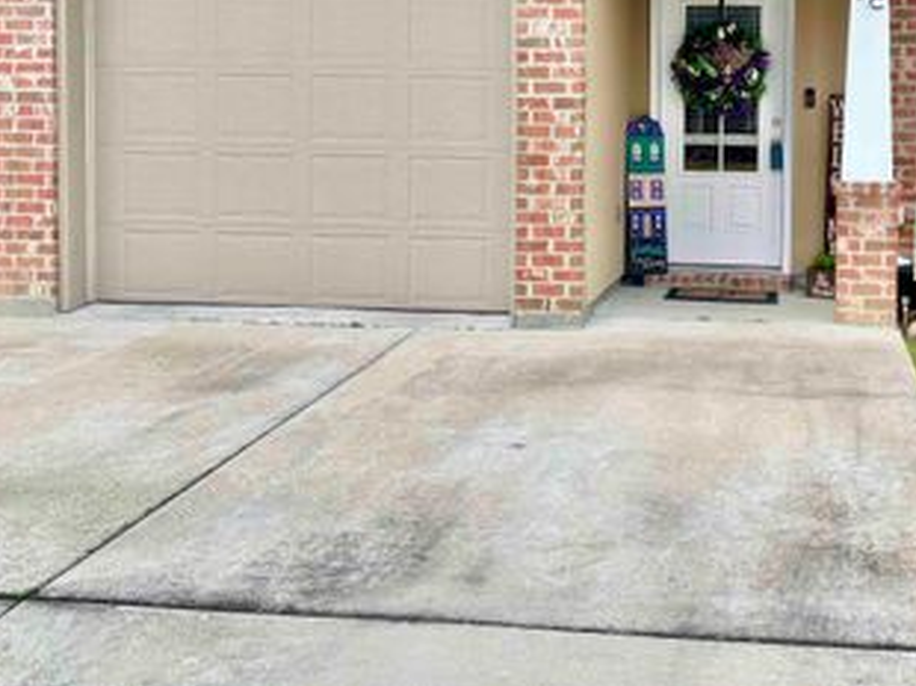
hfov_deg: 43.6
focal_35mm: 42
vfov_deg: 33.4
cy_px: 149
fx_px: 1111
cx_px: 674
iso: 50
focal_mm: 5.96
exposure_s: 1/1080
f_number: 1.6
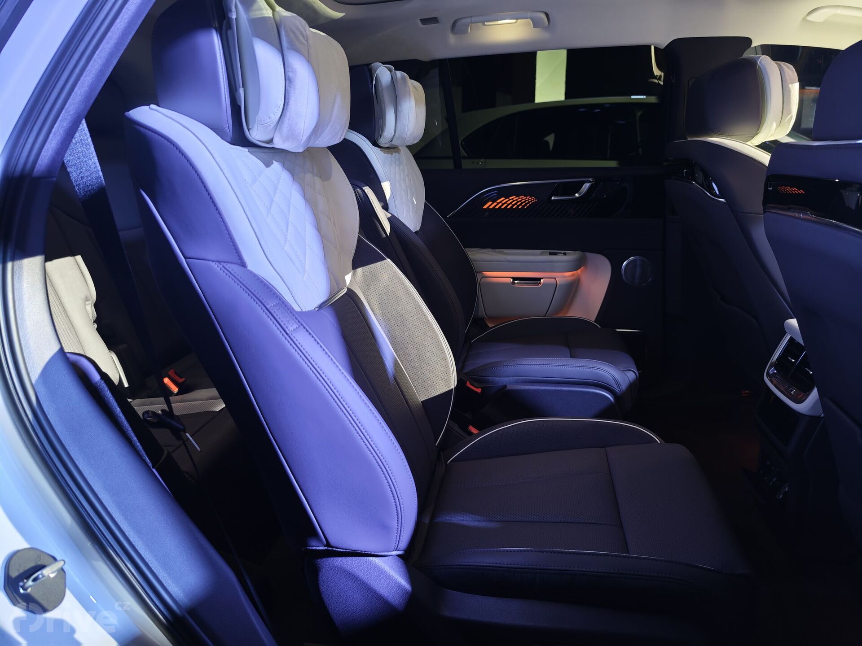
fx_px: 573
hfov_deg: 73.9
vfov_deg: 58.9
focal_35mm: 23
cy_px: 323
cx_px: 431
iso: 800
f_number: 1.63
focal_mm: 8.72
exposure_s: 1/36
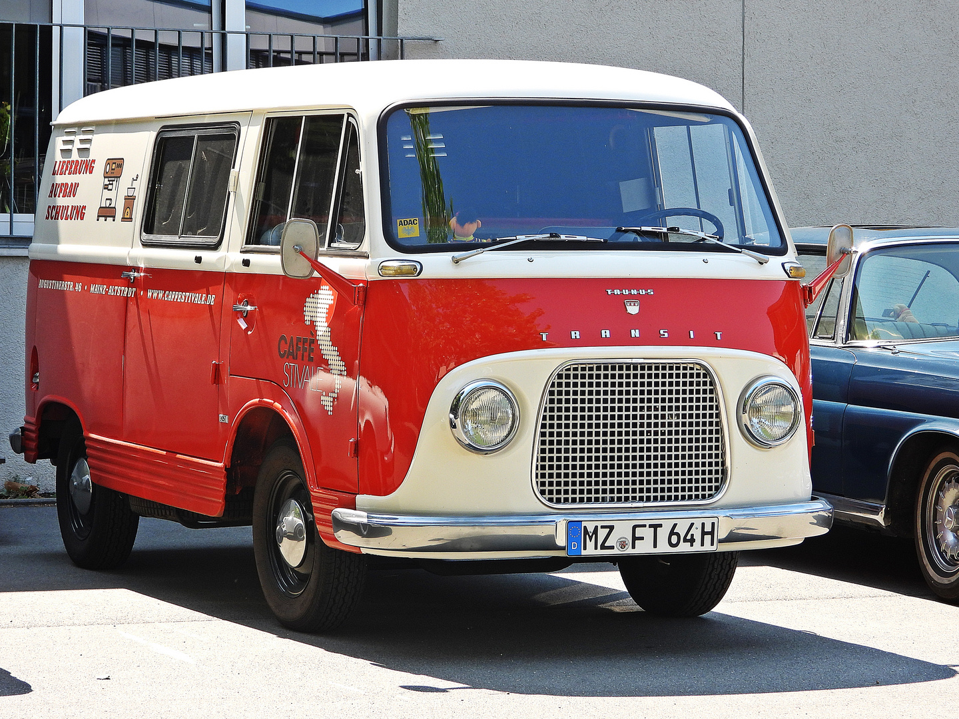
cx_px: 480
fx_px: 2687
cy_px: 360
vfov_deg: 15.2
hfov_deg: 20.2
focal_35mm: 97
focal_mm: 17.5
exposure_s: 1/250
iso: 100
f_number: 3.5
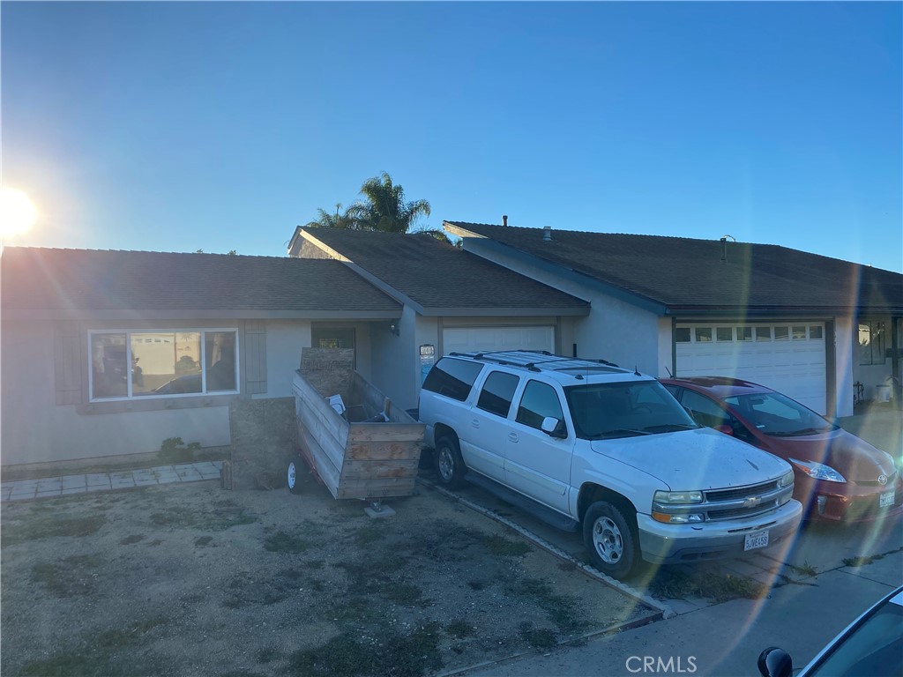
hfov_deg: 67.3
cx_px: 452
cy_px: 338
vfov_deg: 53.1
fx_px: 678
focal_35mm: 26
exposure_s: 1/2183
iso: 32
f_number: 1.8
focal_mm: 4.25
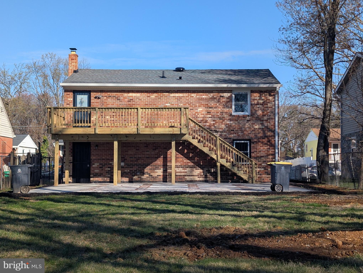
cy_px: 136
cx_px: 182
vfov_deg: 29.7
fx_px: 515
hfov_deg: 38.9
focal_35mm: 49
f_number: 1.68
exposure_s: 1/929
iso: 20
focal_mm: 6.9
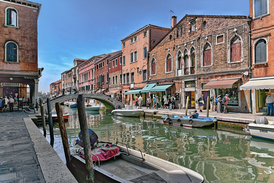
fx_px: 183
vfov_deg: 53.2
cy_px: 92
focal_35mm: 24
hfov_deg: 73.7
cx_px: 137
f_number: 8
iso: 100
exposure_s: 1/250
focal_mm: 24
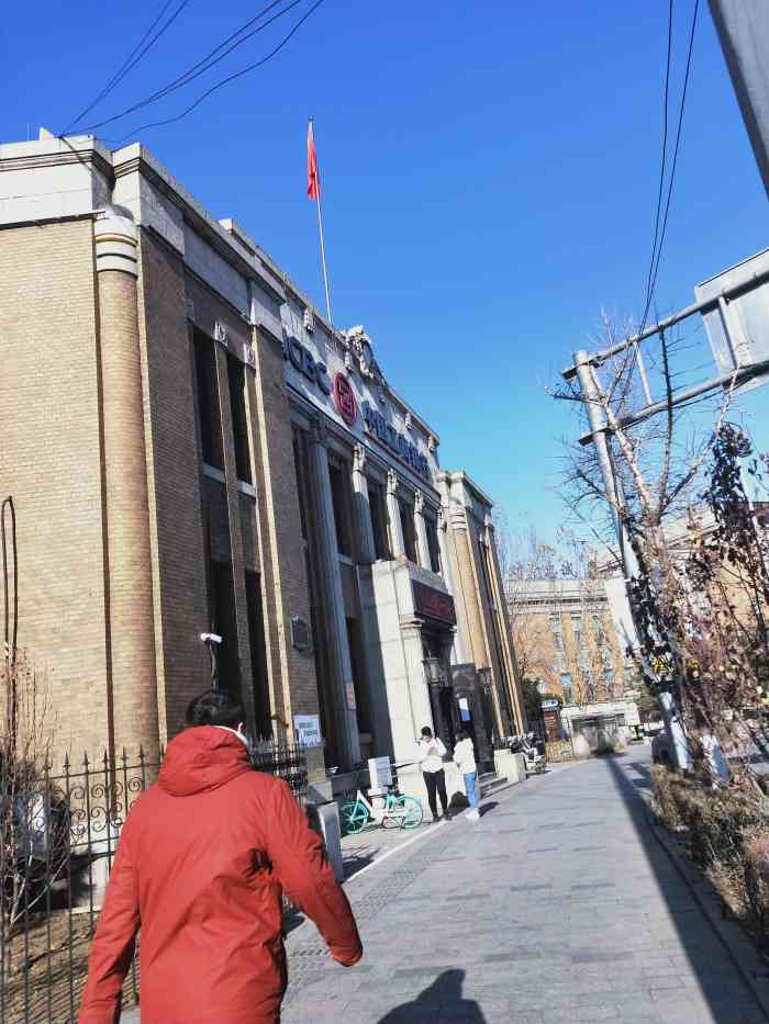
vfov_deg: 73.9
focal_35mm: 23
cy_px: 512
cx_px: 384
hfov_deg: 58.9
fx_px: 681
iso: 33
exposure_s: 1/1429
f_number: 1.7
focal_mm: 3.99
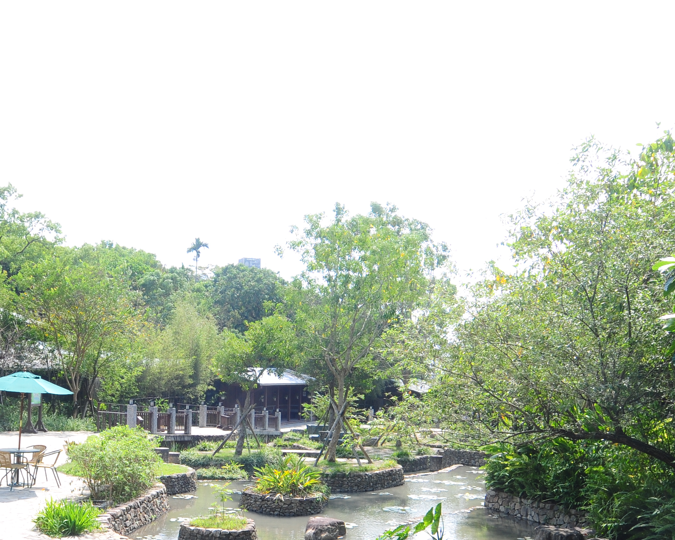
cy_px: 373
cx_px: 221
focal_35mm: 40
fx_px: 799
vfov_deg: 36.8
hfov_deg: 45.1
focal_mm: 14
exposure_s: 1/100
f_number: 7.1
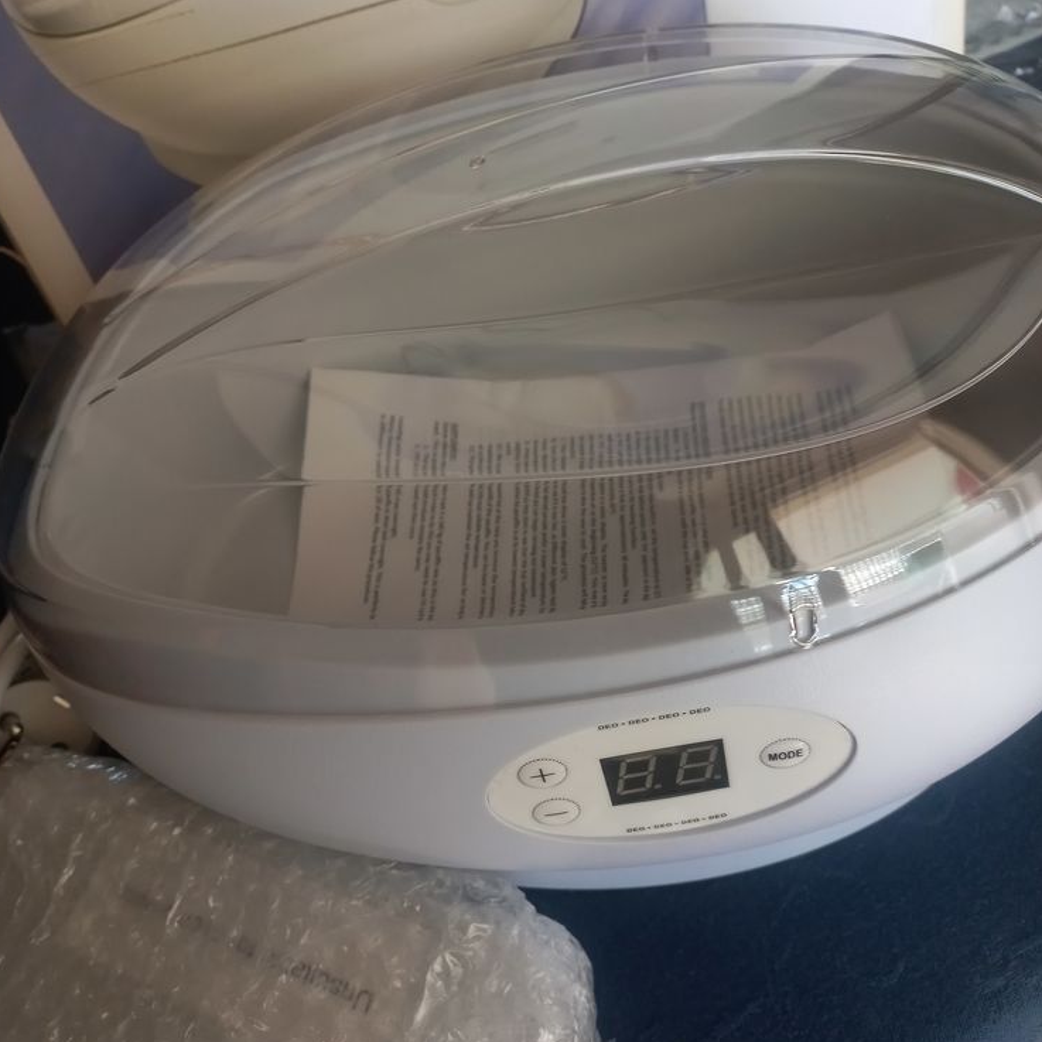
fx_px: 1022
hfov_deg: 54.0
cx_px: 515
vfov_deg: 54.0
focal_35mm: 30
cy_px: 478
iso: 125
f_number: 1.8
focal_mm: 4.6
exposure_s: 1/50
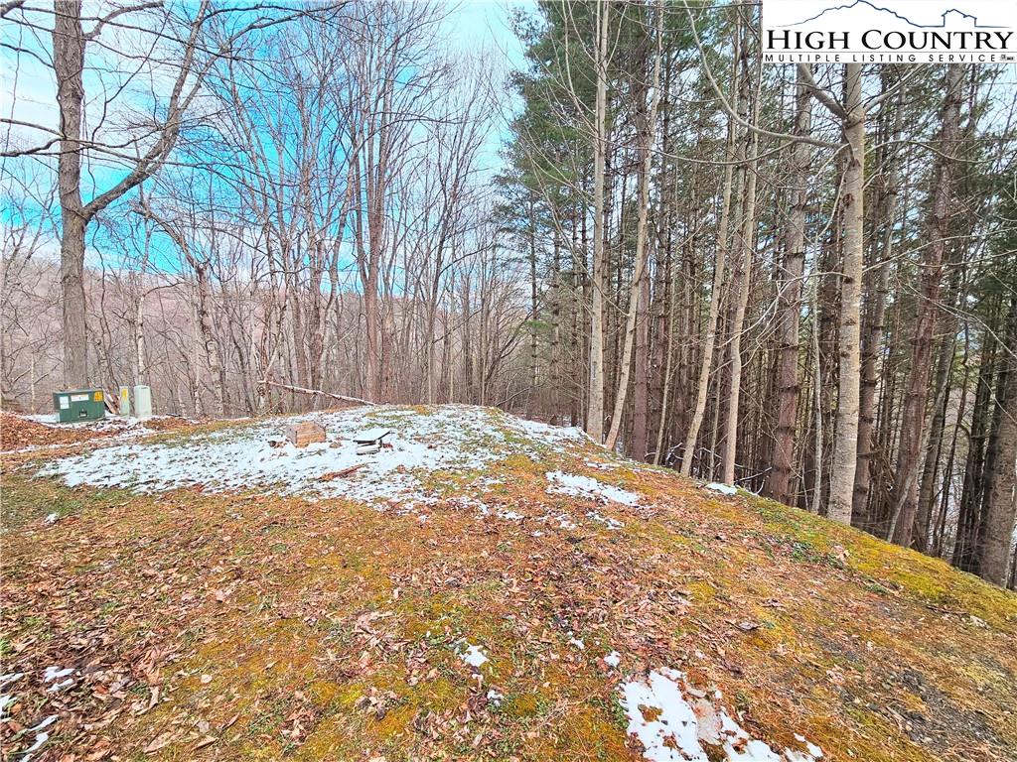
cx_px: 508
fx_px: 382
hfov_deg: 106.2
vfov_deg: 89.9
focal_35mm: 13
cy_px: 381
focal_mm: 2.2
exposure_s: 1/512
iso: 50
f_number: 2.2
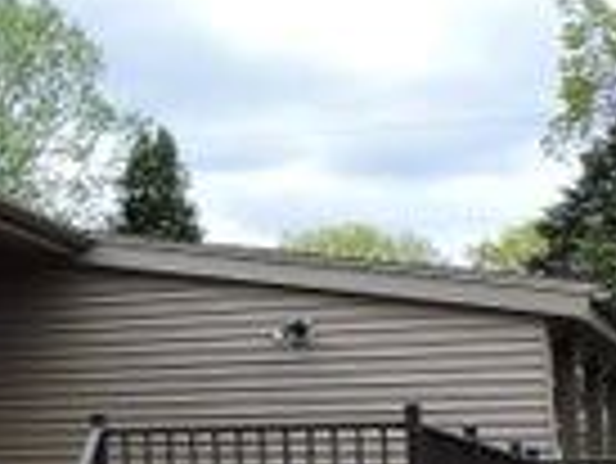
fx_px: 1995
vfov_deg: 13.2
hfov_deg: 15.5
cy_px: 243
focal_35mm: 112
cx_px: -436
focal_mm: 4.3
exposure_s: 1/500
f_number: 3
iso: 100
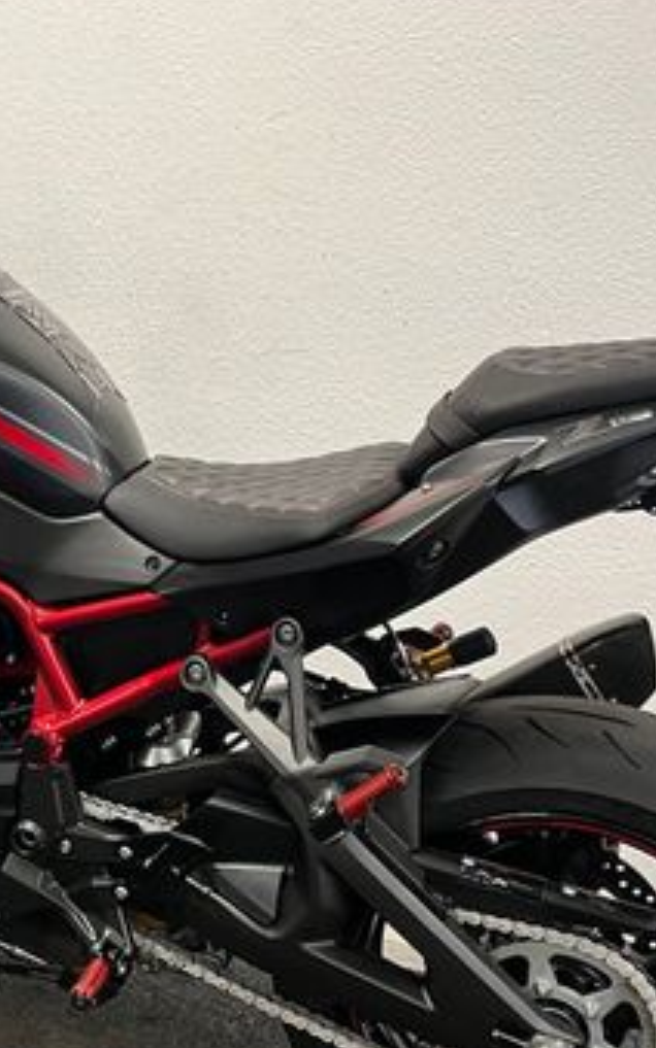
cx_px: 87
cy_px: 600
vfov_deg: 38.8
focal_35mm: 52
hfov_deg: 24.3
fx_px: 1487
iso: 100
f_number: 1.6
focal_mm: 5.1
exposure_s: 1/50
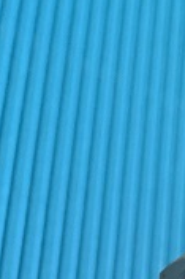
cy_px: 392
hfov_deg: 11.0
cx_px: 135
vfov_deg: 15.5
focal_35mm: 124
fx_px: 958
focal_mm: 4.25
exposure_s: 1/60
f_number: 1.8
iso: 250
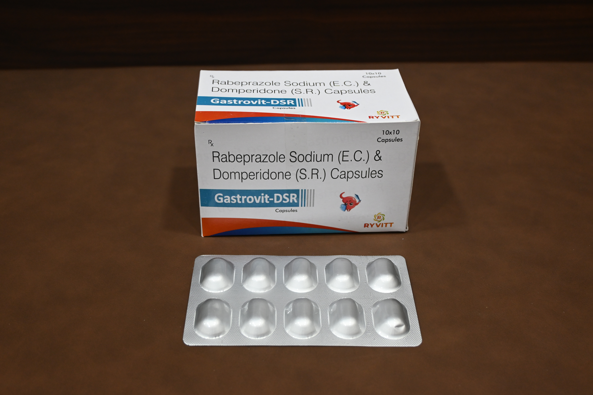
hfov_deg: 46.4
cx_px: 296
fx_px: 692
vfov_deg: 31.9
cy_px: 198
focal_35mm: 42
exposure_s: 1/50
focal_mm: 28
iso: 900
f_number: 4.5
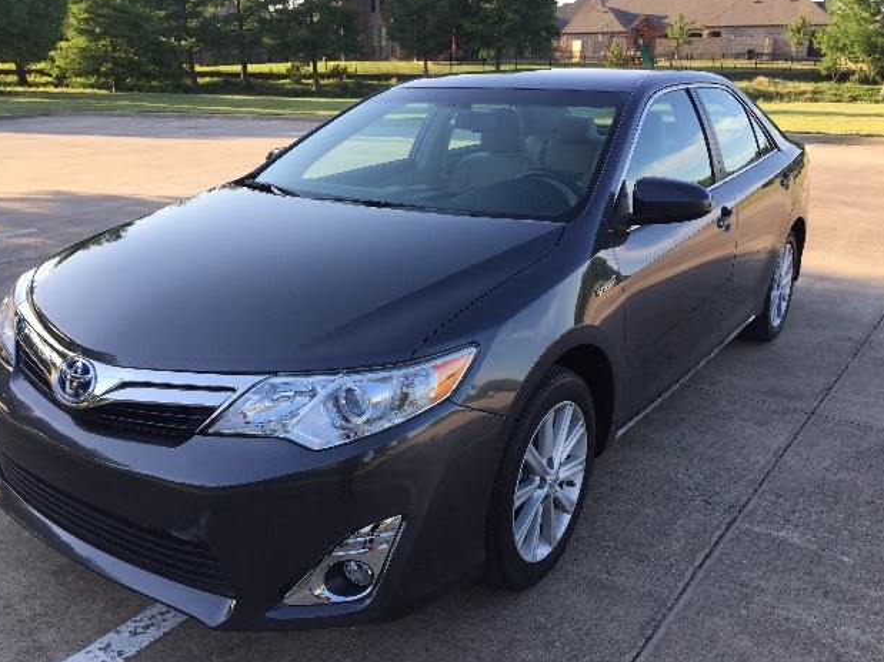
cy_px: 332
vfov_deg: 46.8
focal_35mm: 30
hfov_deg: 60.0
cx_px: 437
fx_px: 766
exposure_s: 1/416
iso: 32
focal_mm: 4.15
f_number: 2.2
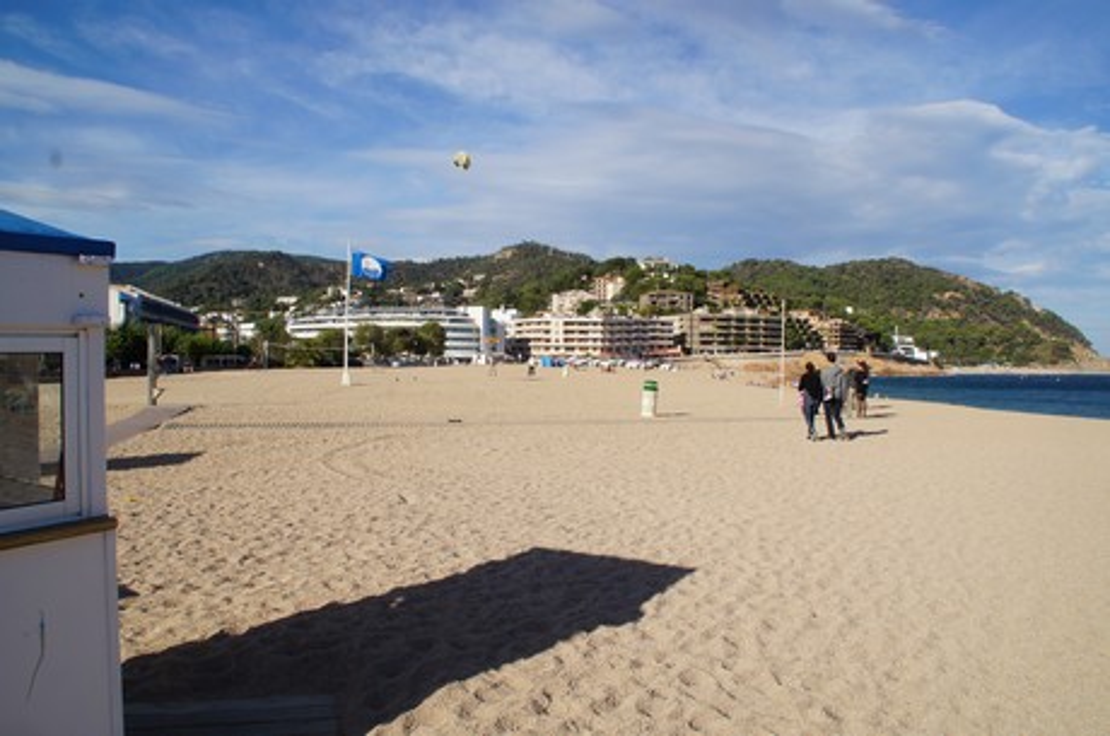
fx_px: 831
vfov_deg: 47.8
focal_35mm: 27
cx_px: 555
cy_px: 368
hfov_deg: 67.5
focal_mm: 18
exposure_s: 1/200
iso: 100
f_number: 11
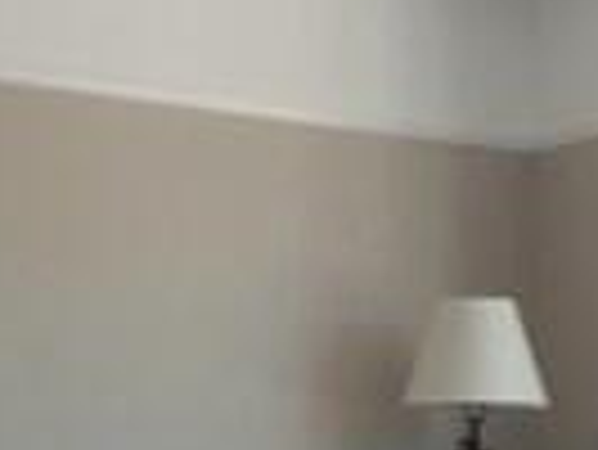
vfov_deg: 13.3
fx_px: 1867
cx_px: 414
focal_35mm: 108
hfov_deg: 18.1
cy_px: 578
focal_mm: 7
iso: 200
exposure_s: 1/125
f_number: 4
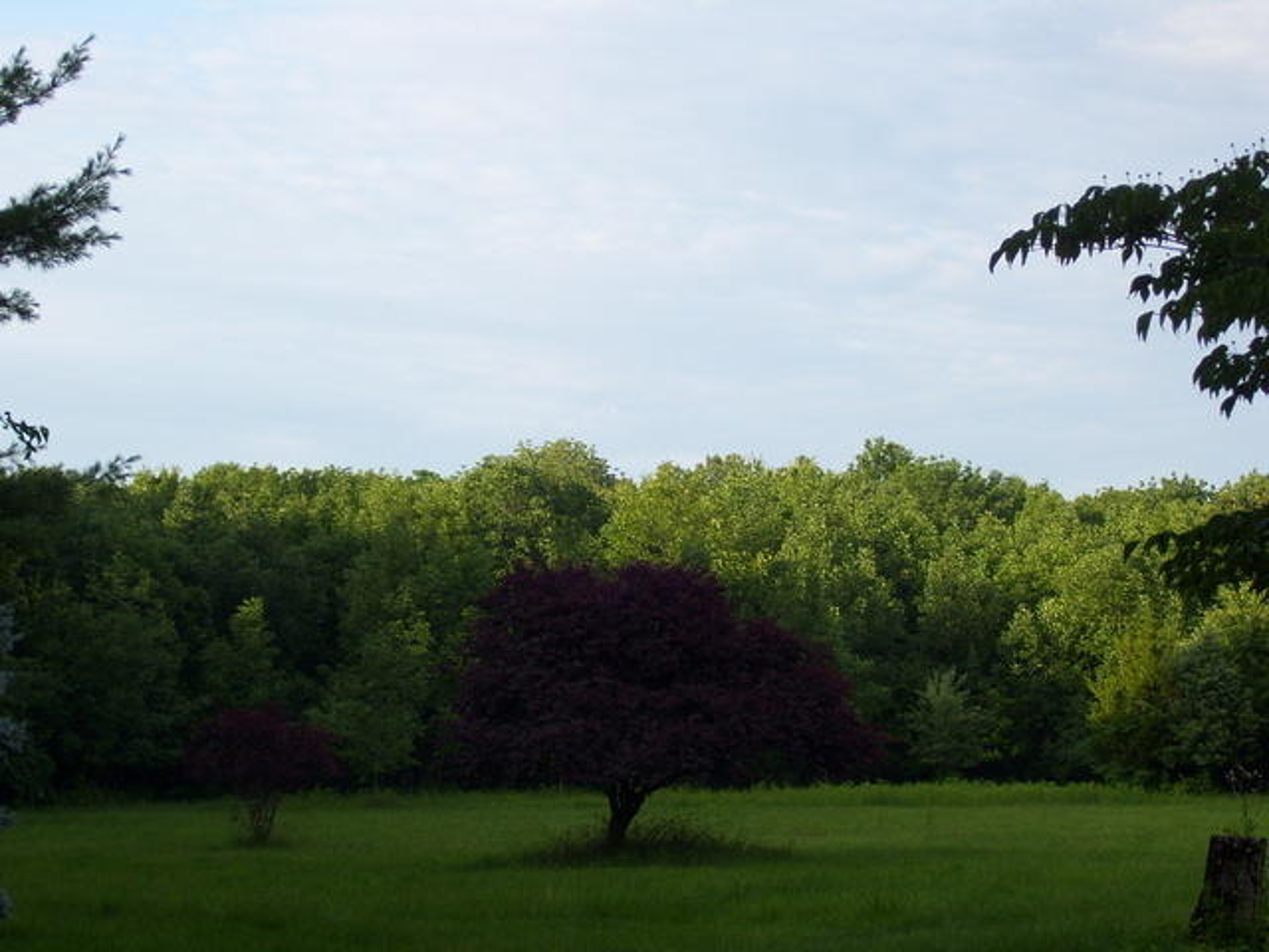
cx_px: 634
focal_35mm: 87
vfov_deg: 17.0
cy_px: 476
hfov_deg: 22.5
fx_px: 3189
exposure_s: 1/200
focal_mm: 14.3
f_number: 4.3
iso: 80
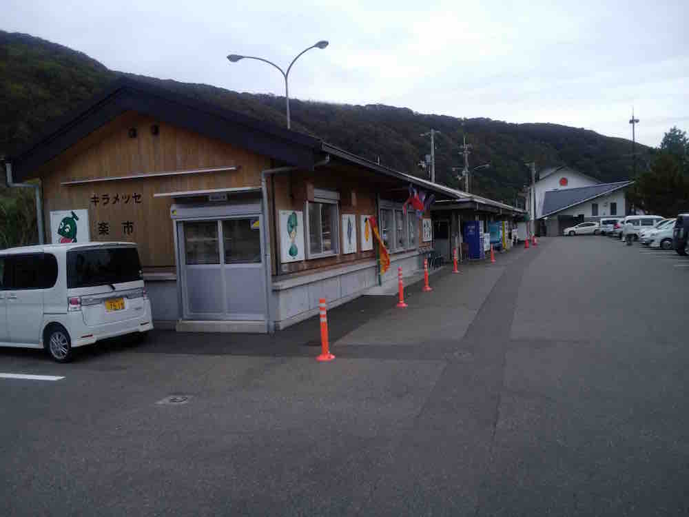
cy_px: 258
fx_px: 537
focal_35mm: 27
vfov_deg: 51.4
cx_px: 344
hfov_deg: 65.3
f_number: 2.4
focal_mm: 2.87
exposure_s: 1/666
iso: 40
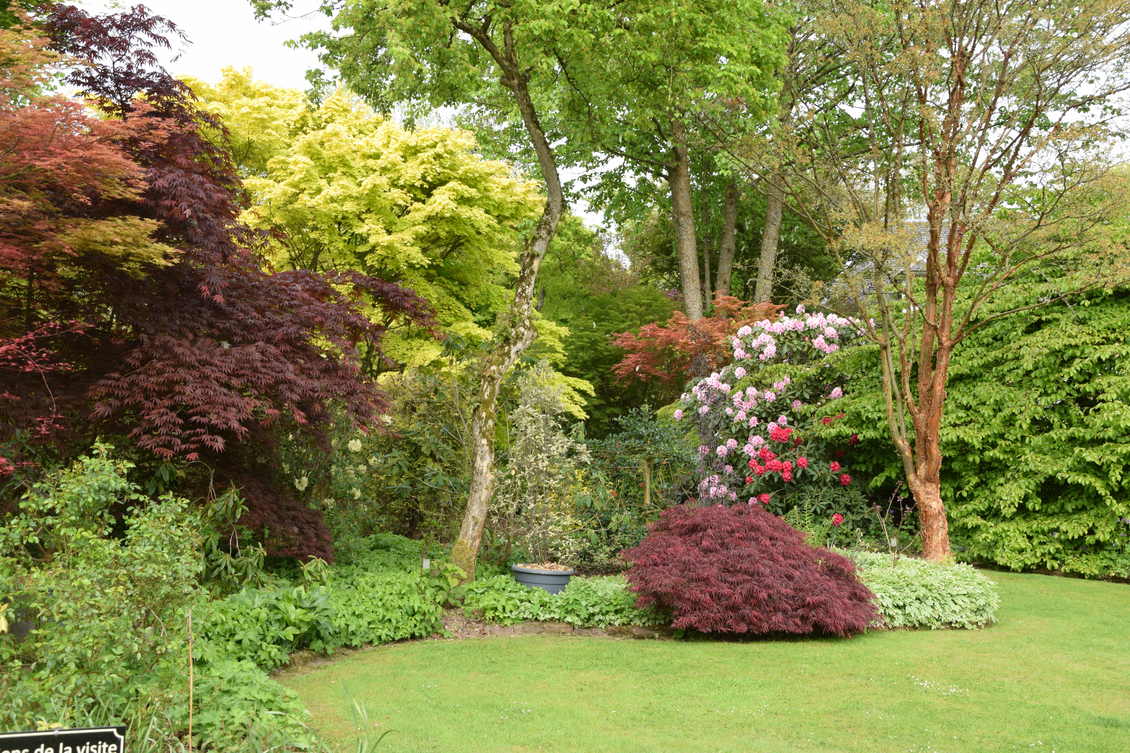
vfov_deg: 34.2
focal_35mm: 39
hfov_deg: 49.6
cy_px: 376
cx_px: 565
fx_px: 1224
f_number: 8
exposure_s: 1/250
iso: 400
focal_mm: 26
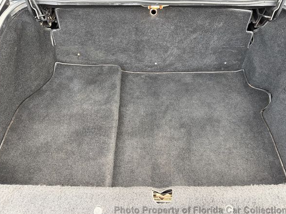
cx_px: 148
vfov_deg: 53.0
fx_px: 215
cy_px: 105
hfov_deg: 67.3
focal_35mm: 26
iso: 200
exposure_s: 1/121
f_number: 1.78
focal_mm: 6.76
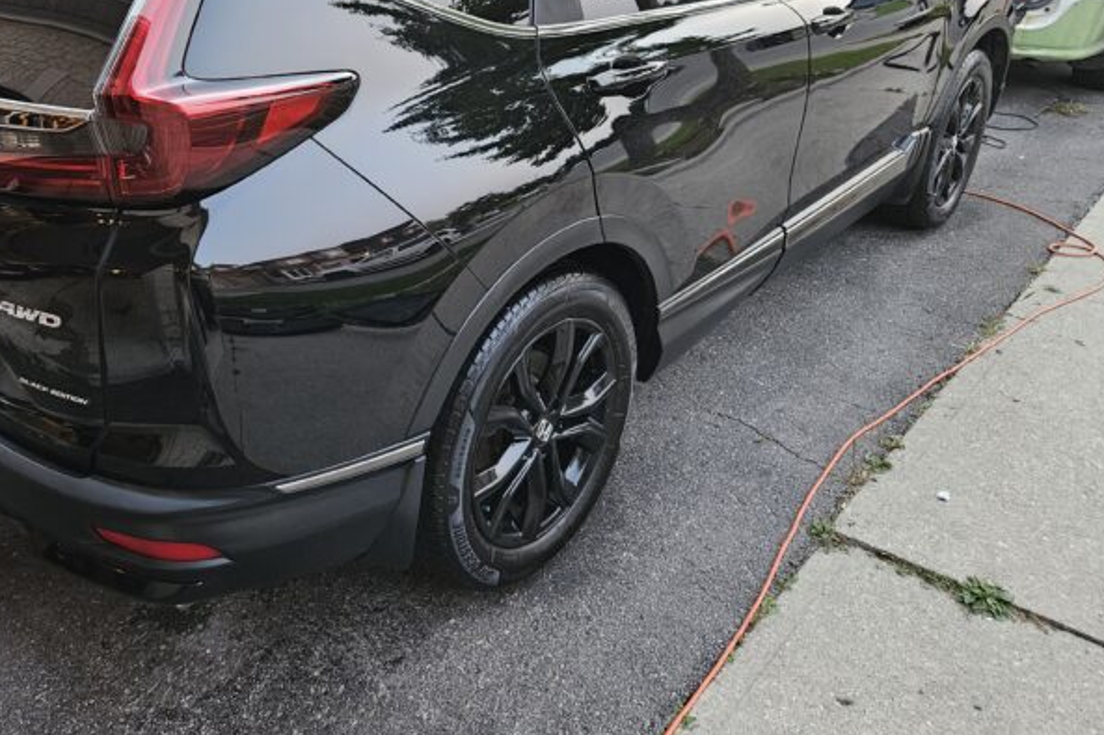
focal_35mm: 31
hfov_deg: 59.4
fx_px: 950
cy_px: 216
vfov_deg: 41.5
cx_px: 400
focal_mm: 5.4
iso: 640
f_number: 1.8
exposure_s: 1/30
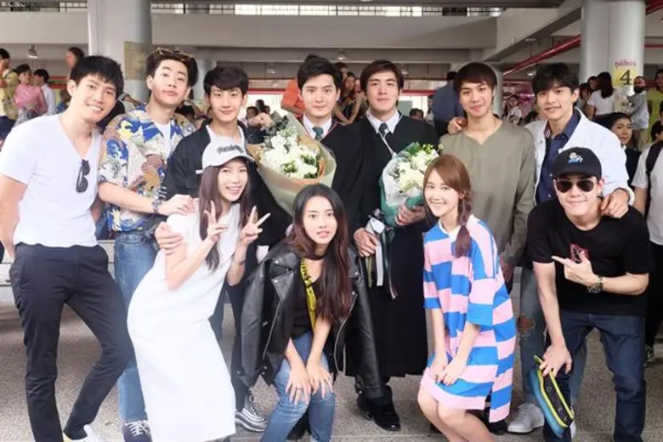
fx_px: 663
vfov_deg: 36.9
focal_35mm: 36
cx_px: 332
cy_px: 221
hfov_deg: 53.1
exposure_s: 1/28
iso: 640
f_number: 4.2
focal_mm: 24.3
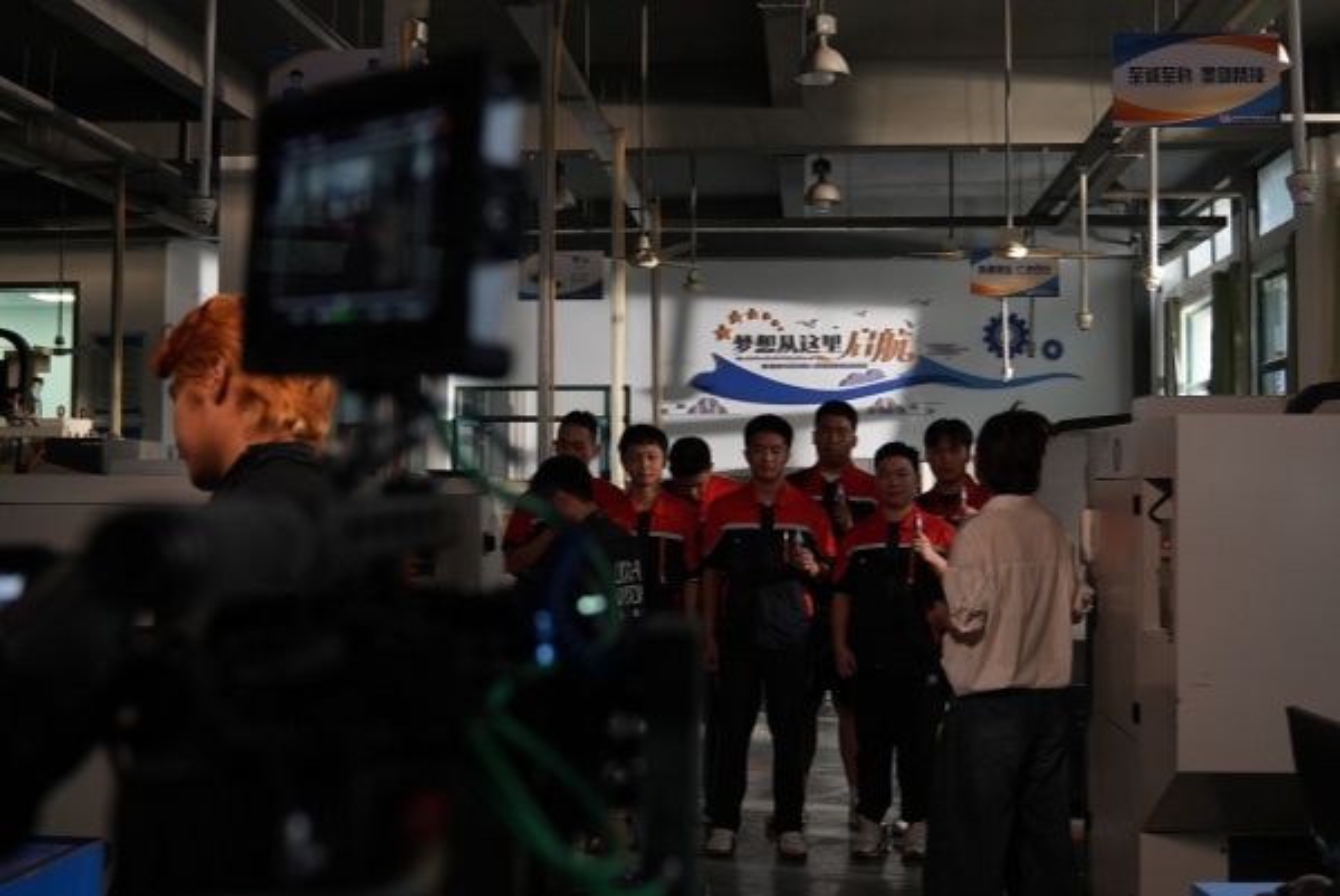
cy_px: 448
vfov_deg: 33.5
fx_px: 1490
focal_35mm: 40
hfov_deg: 48.4
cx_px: 670
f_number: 2.8
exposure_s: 1/400
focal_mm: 27
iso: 1250
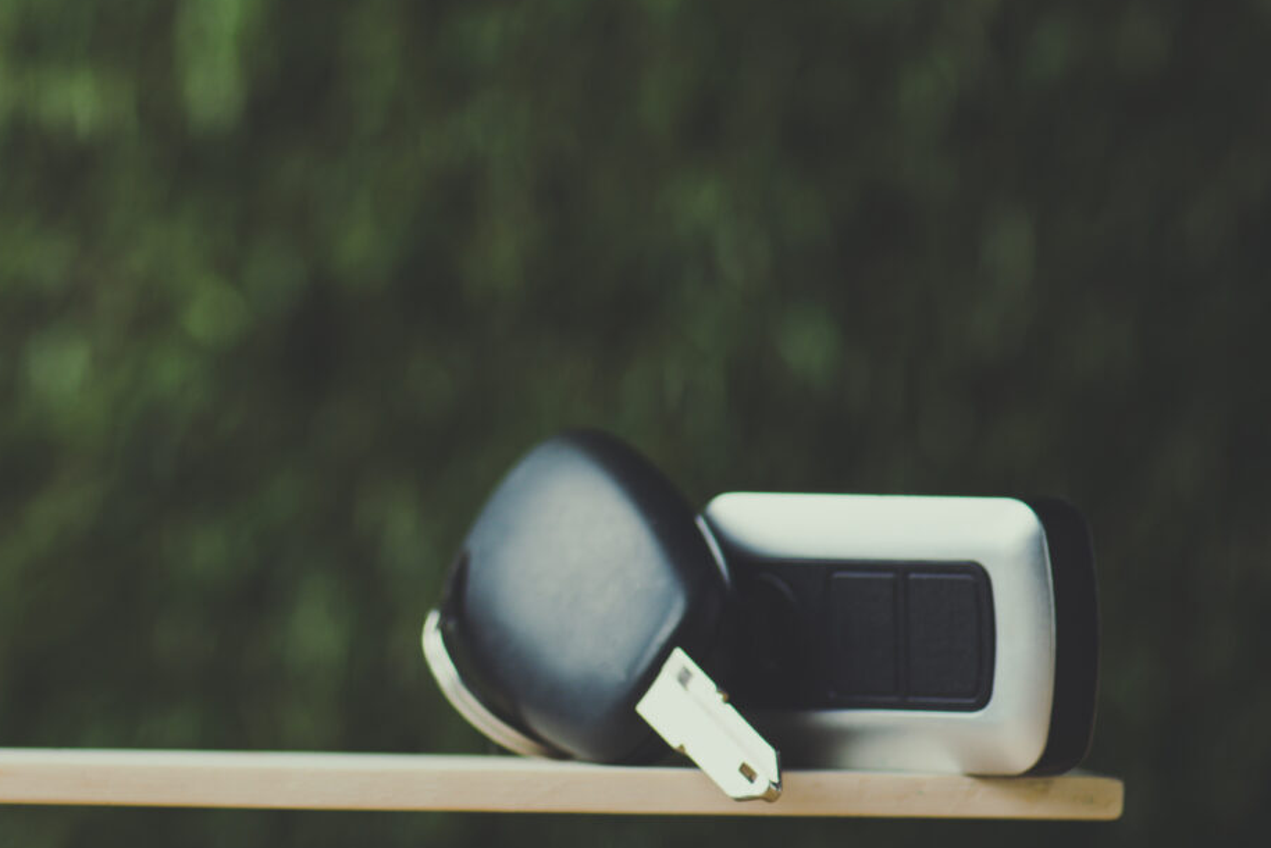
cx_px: -220
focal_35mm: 294
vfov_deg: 4.7
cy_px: 88
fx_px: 10383
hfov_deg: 7.0
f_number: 5
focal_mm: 105
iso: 160
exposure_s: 1/200
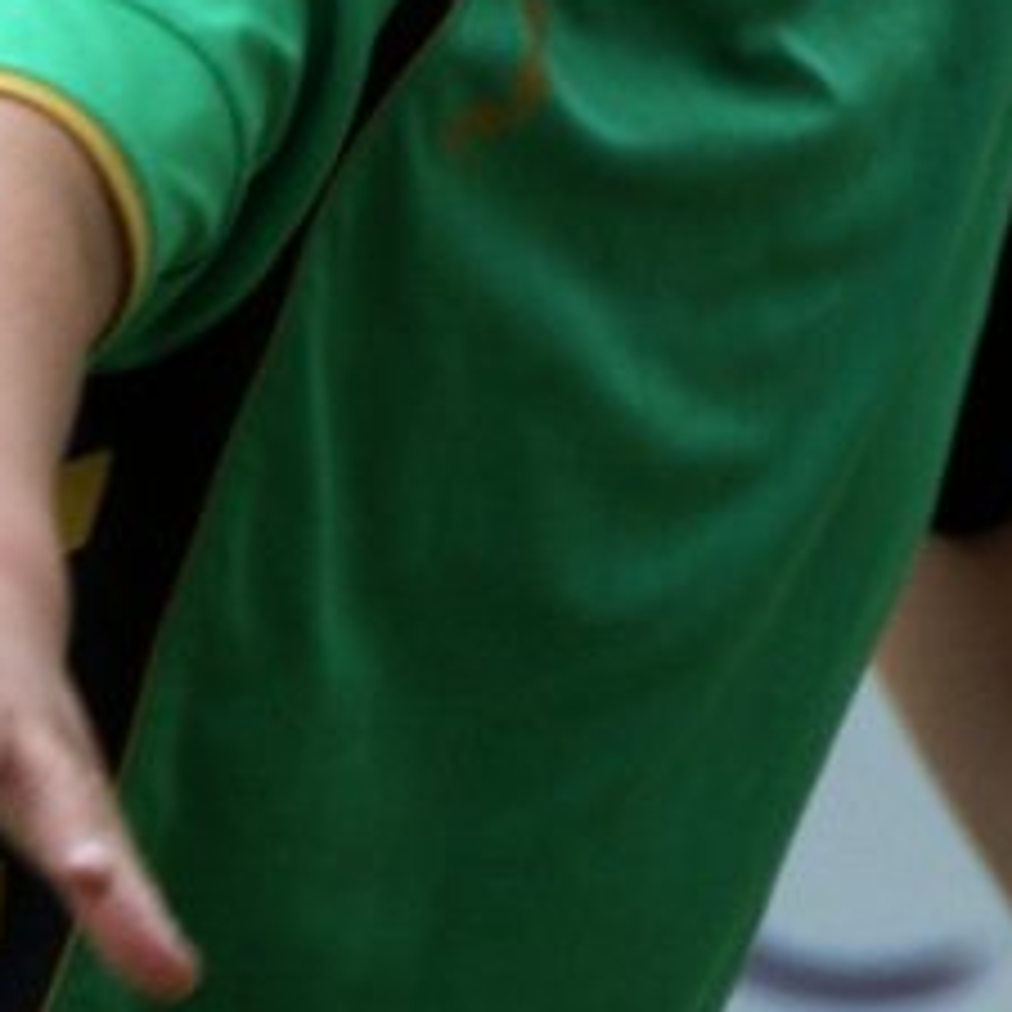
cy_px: 549
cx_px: -171
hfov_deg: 1.6
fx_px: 35887
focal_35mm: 1085
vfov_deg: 1.6
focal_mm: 160
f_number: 6.3
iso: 100
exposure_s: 1/320
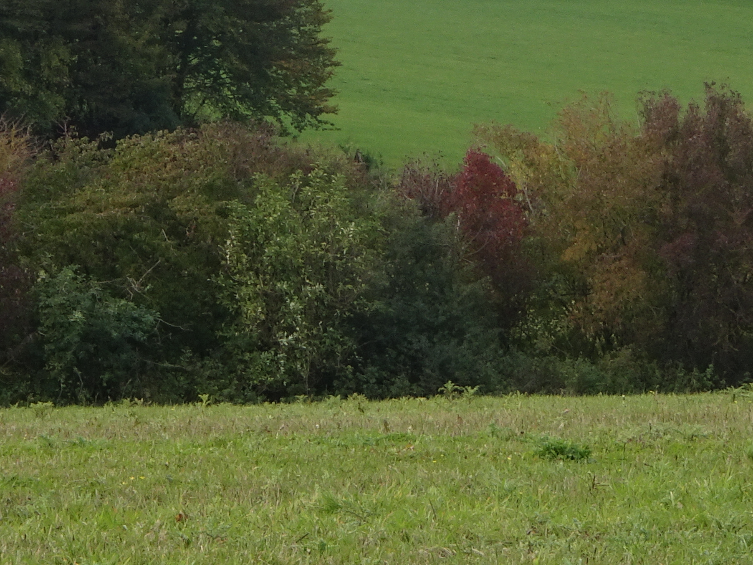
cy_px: -7
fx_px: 6200
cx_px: 439
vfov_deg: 5.2
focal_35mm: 285
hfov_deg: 6.9
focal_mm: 17.97
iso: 80
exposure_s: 1/200
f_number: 5
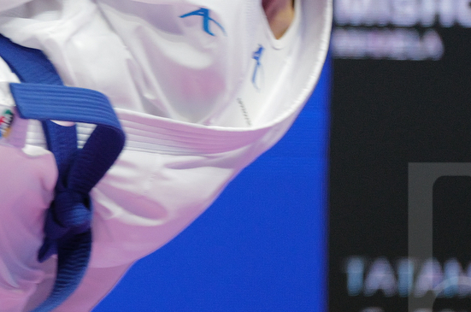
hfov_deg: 2.3
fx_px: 11856
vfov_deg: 1.5
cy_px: -111
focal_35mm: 908
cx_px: -202
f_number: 2.8
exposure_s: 1/1000
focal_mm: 200
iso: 2000
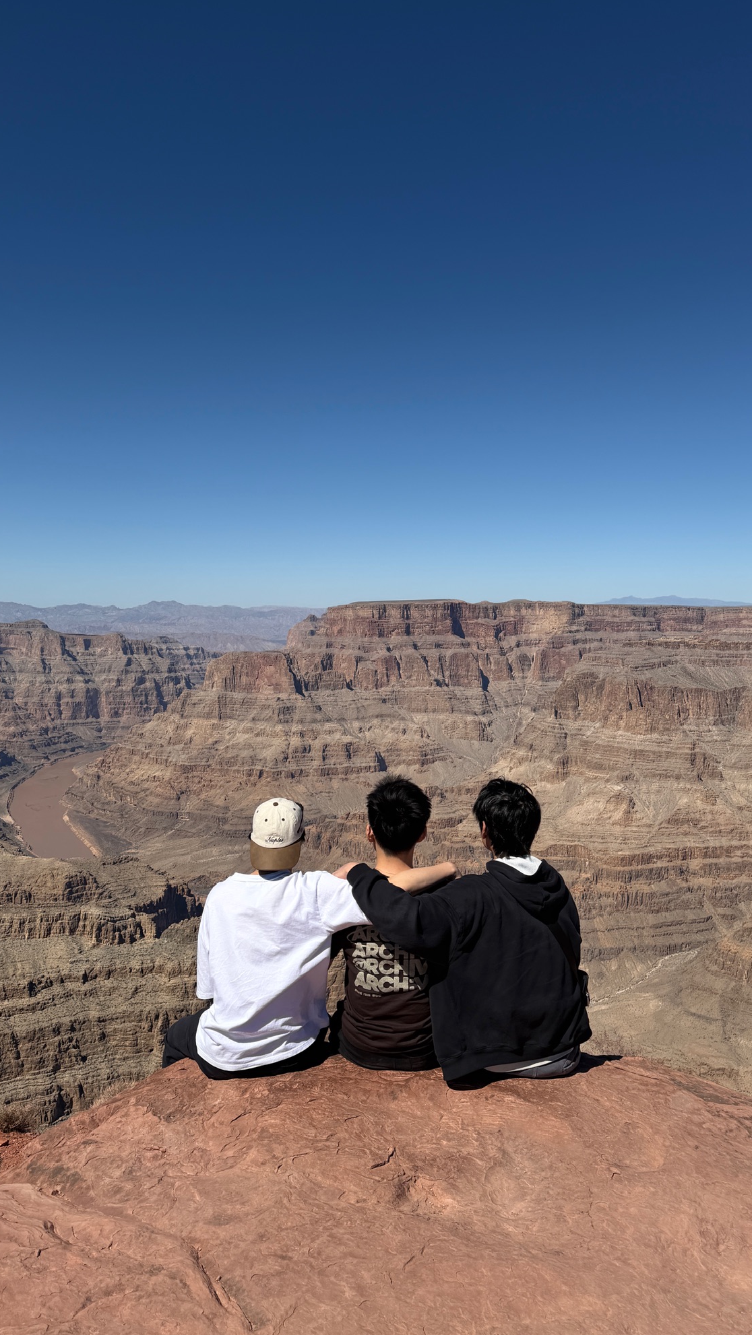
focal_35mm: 27
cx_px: 412
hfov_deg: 42.9
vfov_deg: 69.8
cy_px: 649
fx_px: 957
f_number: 1.78
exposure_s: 1/9091
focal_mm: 6.76
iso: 80
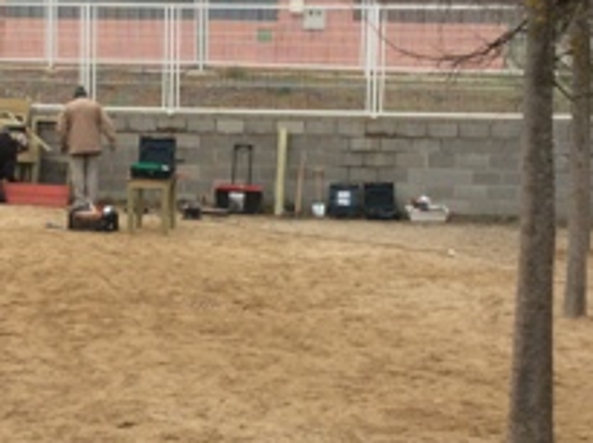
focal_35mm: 70
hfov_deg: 27.6
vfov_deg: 20.9
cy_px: 201
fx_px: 1197
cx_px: 185
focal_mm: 3.3
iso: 32
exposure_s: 1/602
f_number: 2.4
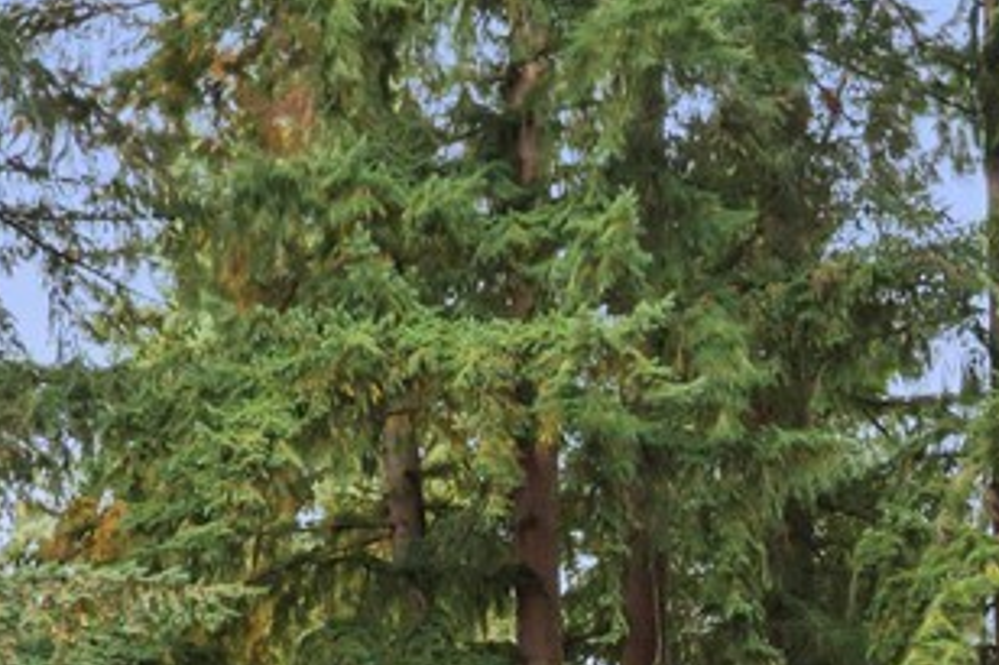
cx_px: 863
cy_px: 1594
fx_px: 3827
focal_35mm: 138
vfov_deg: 9.0
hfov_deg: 14.7
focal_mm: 25
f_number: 8
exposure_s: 1/6
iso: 200
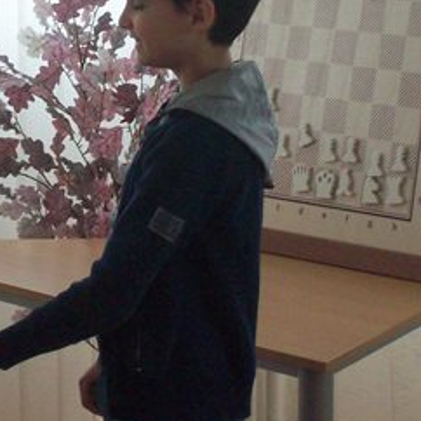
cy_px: 137
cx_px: 5
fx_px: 2793
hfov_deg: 8.6
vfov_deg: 8.6
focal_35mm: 203
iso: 221
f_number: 4.3
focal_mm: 14.3
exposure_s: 1/112
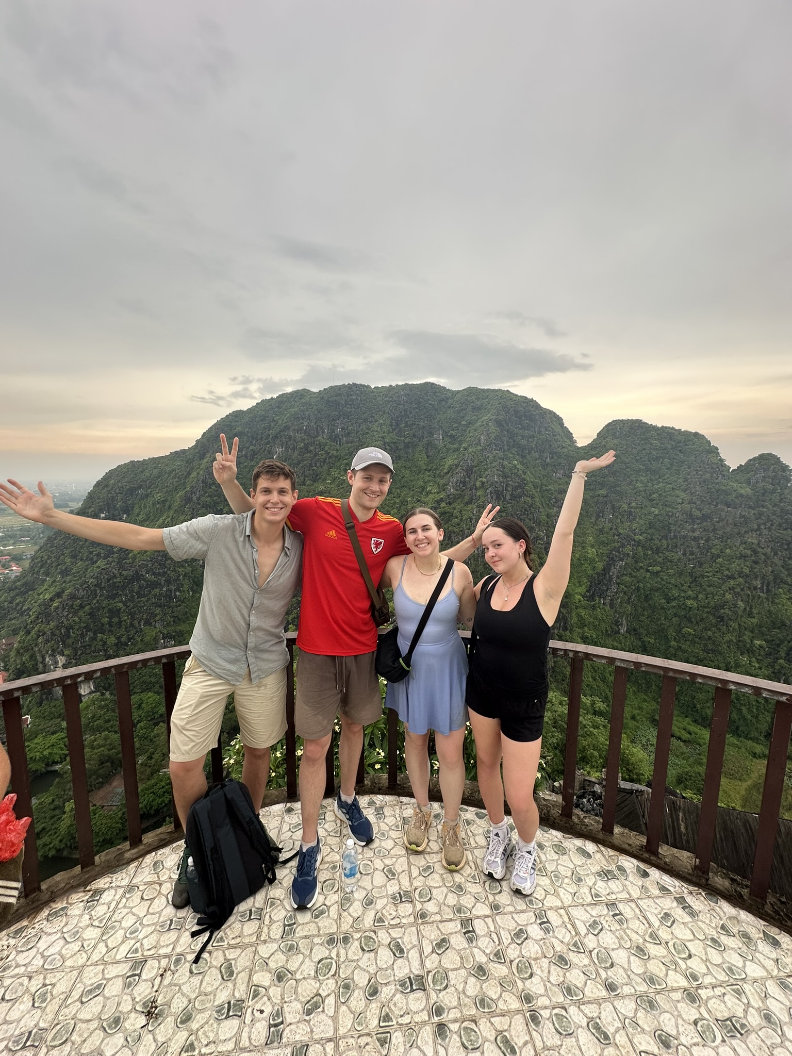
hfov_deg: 85.7
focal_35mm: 14
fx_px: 427
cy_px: 528
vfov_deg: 102.1
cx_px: 396
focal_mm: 2.22
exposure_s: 1/99
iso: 50
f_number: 2.2
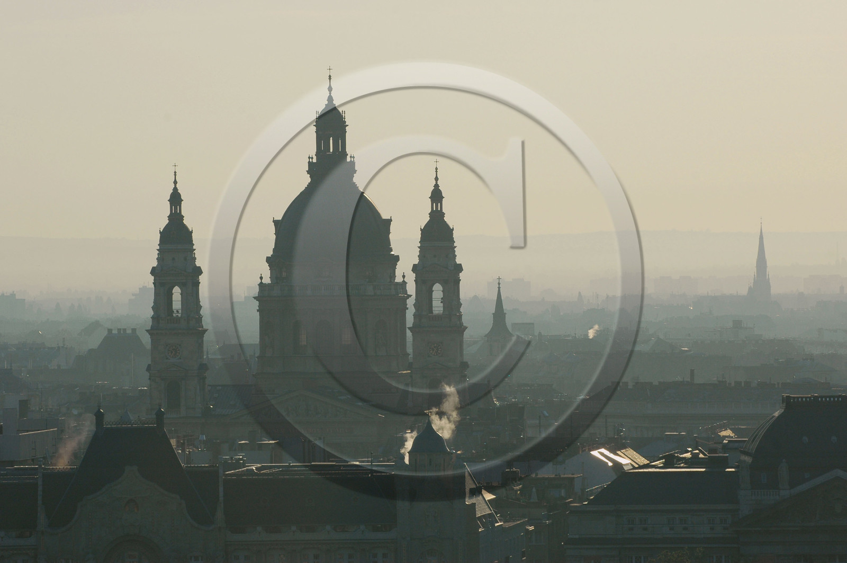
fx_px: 6169
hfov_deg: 7.9
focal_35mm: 262
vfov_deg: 5.2
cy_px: 282
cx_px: 424
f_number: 8
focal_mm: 175
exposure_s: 1/1000
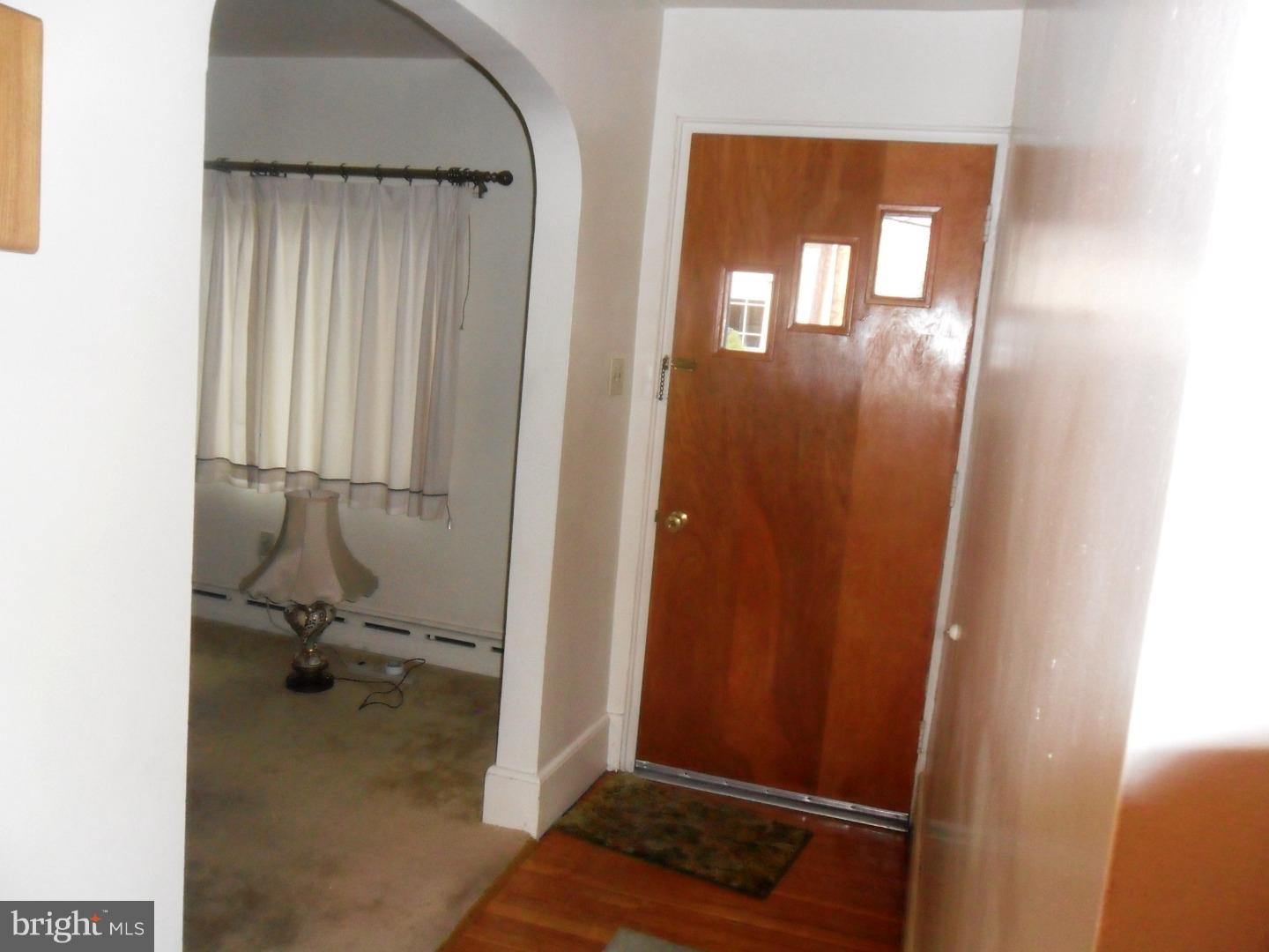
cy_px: 476
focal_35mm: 27
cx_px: 634
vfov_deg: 51.4
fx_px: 990
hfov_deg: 65.3
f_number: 3.5
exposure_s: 1/45
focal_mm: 4.9
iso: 400
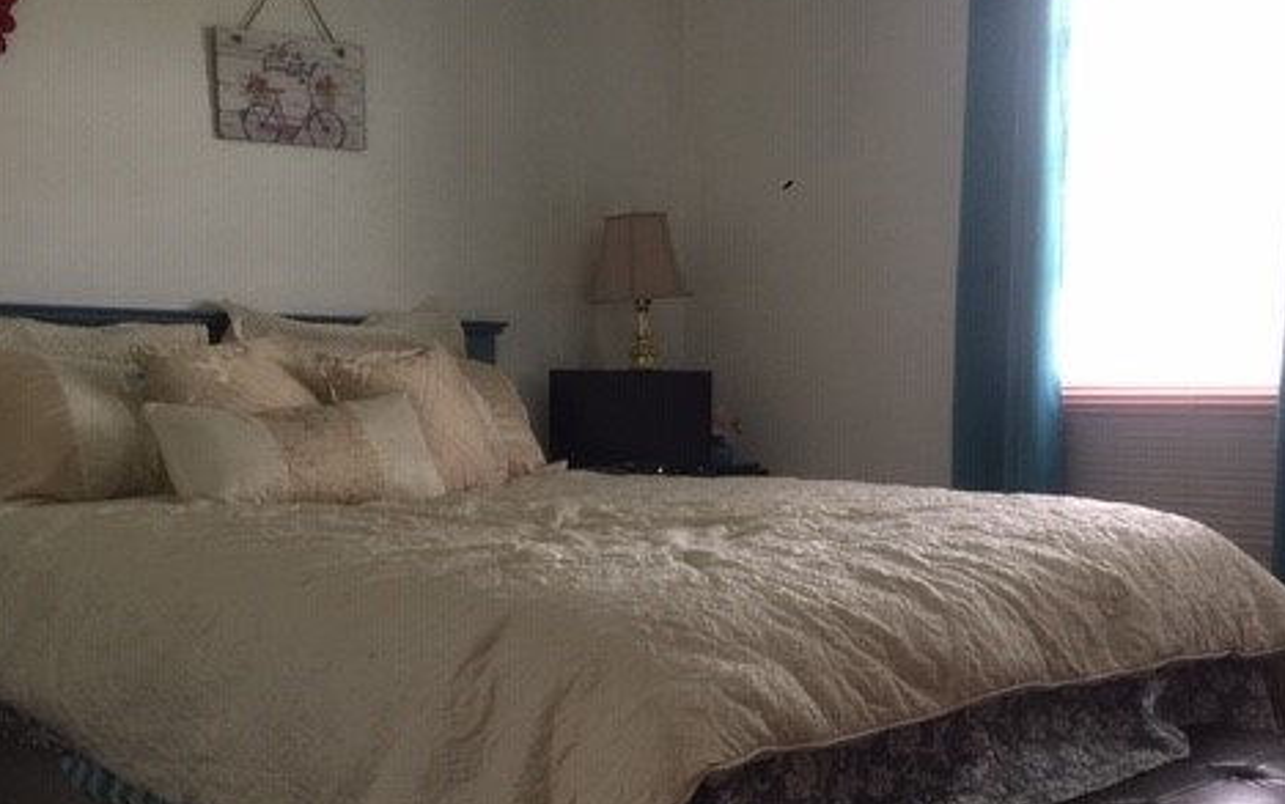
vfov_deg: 30.4
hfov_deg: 47.2
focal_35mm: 42
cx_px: 675
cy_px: 530
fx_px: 1472
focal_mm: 4.15
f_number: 2.2
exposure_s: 1/15
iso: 80
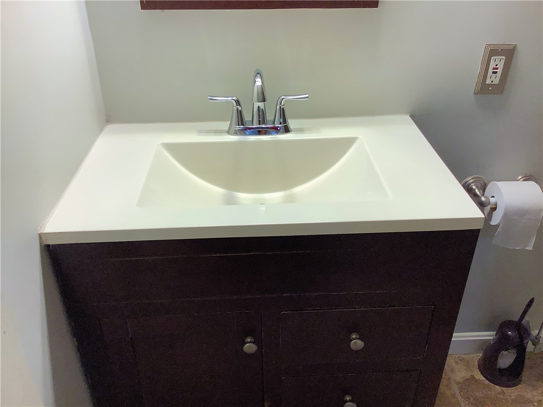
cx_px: 272
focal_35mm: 31
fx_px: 486
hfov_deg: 58.4
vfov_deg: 45.4
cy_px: 204
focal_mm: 3.3
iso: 80
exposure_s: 1/60
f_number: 2.4
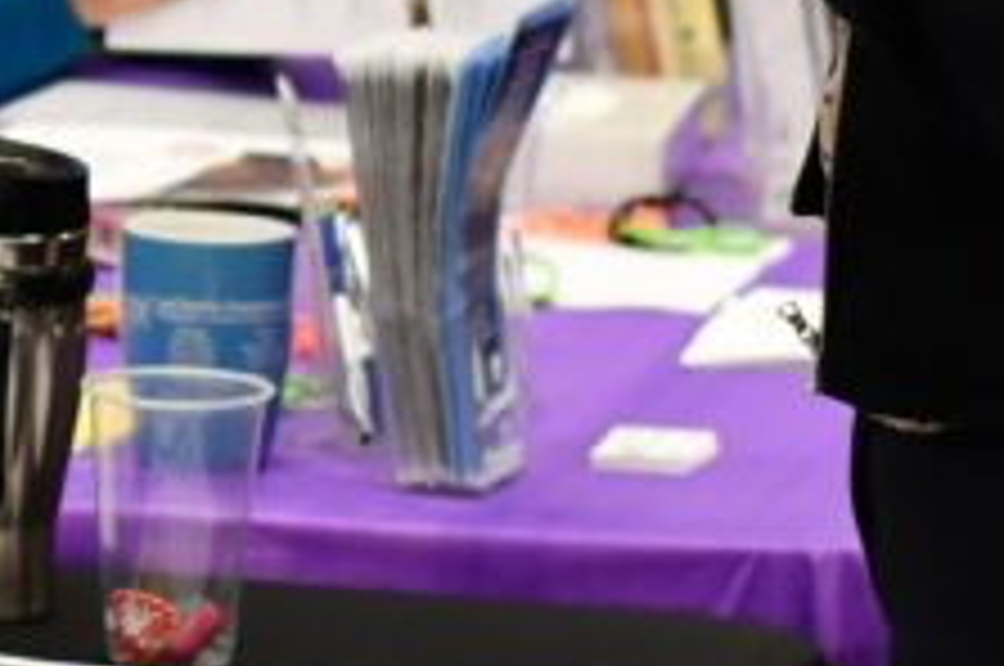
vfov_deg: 4.0
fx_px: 9608
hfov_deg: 5.9
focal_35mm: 345
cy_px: 110
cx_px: -509
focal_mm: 50
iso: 800
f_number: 2.8
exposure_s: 1/250
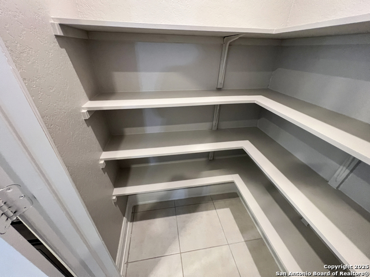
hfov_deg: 106.2
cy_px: 138
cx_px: 185
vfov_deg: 89.9
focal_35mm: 13
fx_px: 139
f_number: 1.8
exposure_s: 1/60
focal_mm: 1.57
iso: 500
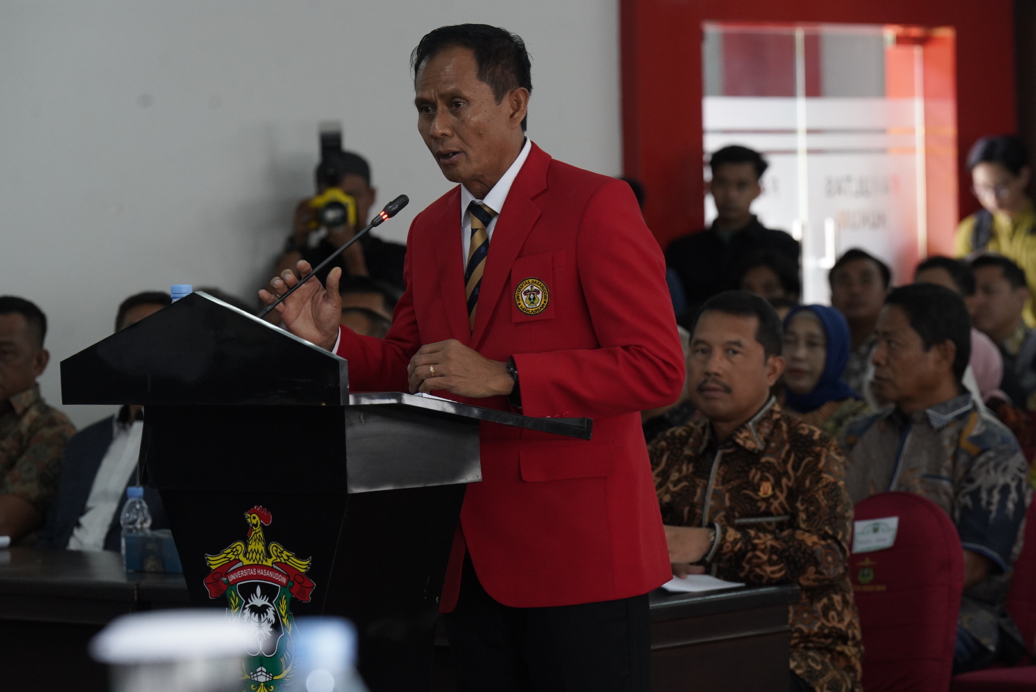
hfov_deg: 13.2
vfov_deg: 8.9
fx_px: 4464
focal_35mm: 155
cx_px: 518
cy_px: 346
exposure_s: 1/100
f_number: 6.3
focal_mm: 155
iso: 4000
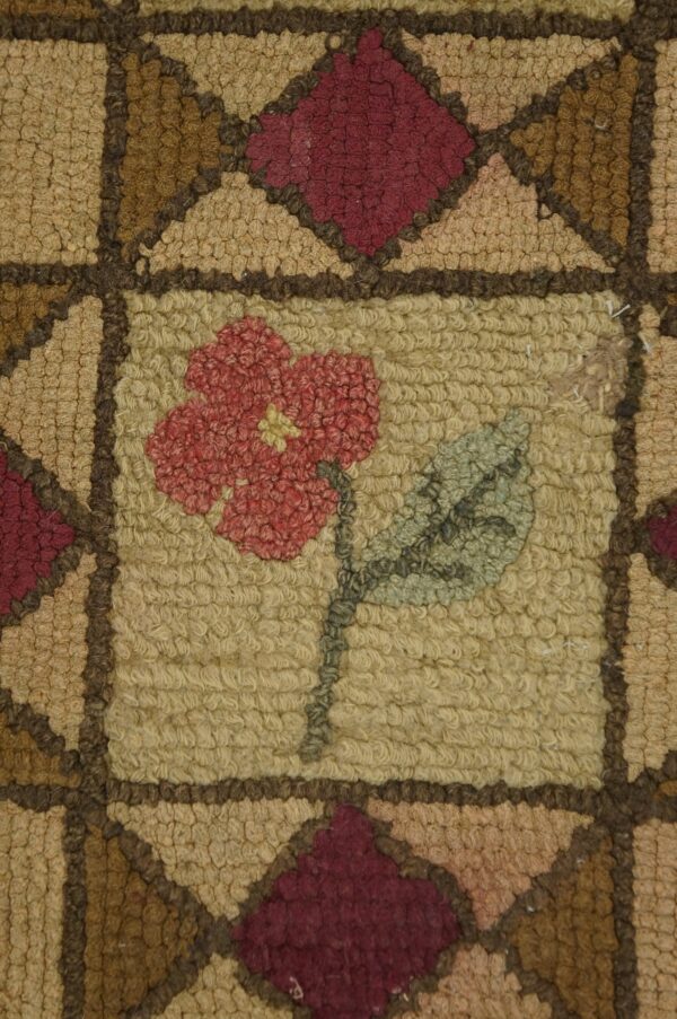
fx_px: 2120
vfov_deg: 27.0
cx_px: 338
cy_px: 510
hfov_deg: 18.1
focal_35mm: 75
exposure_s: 1/80
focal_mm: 50
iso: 1600
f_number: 5
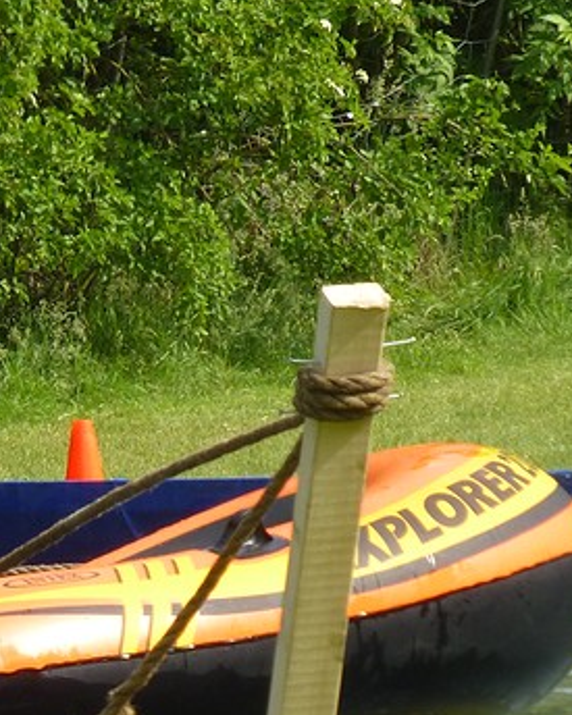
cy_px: 736
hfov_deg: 3.0
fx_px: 10818
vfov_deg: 3.8
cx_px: -302
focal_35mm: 511
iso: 100
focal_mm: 31.3
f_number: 5.4
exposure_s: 1/250
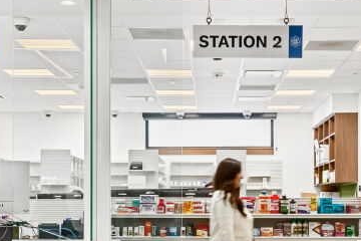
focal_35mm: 80
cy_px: 211
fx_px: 802
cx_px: 223
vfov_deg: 16.9
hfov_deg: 25.3
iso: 400
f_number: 11
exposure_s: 1/2.5
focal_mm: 24
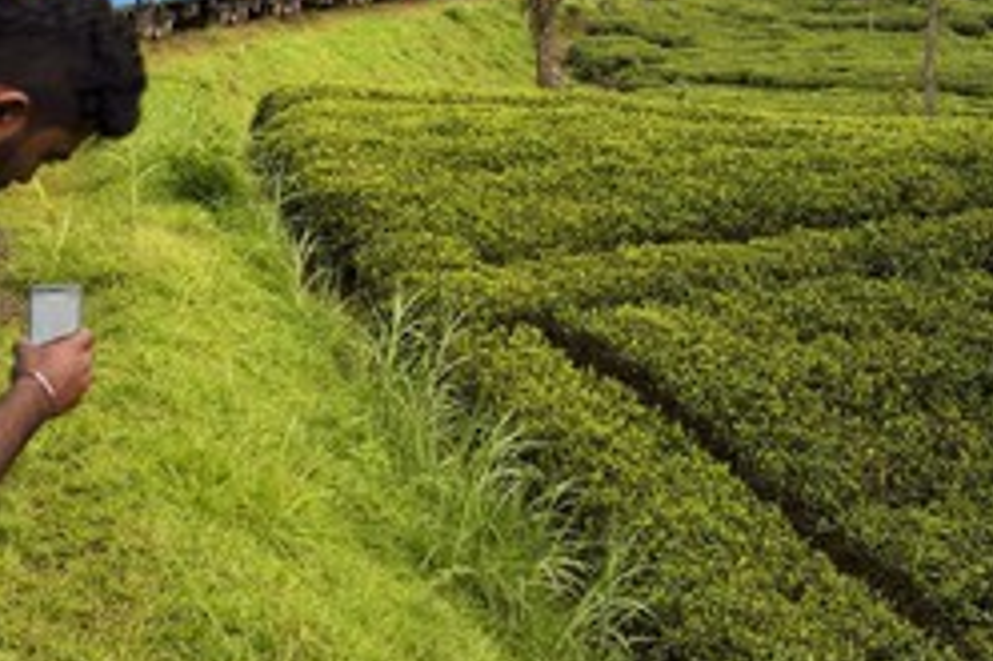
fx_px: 1681
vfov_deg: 21.9
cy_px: 120
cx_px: 388
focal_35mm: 61
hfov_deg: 32.8
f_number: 7.1
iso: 800
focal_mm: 36
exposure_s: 1/1250
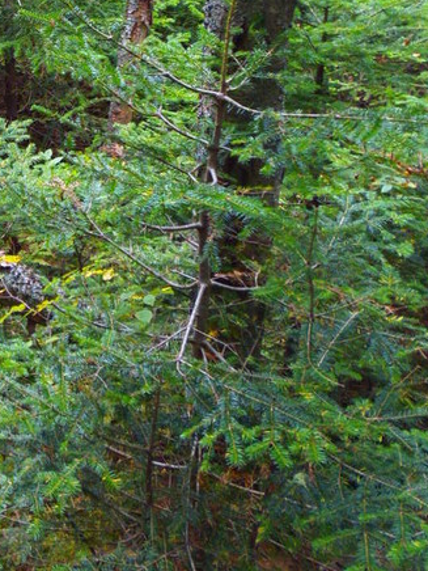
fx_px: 907
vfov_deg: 33.1
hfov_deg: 25.2
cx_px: -9
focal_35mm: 55
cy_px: 52
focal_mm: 4.3
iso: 64
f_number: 2.9
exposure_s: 1/30
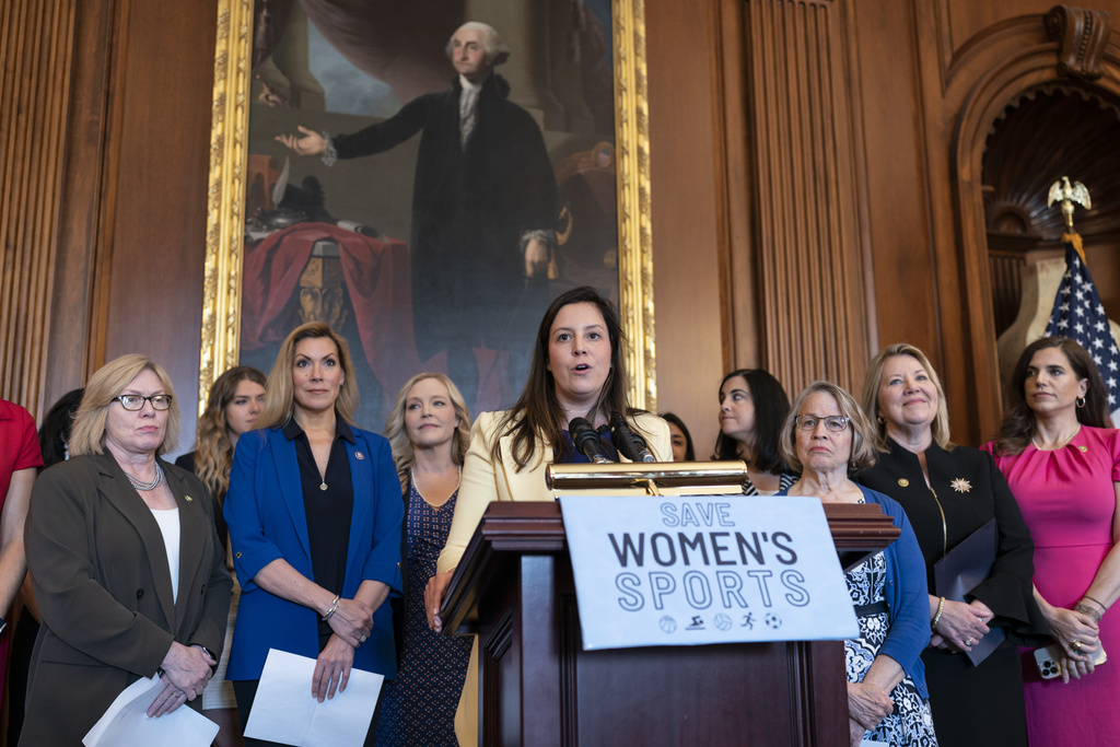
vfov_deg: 37.9
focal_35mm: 35
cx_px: 560
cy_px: 374
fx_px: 1089
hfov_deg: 54.4
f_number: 2.2
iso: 1000
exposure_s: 1/250
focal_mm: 35
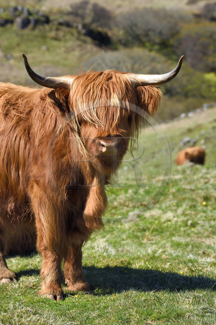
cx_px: 108
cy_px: 162
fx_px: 1576
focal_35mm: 175
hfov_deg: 7.8
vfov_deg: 11.8
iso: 200
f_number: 9
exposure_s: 1/320
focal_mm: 175
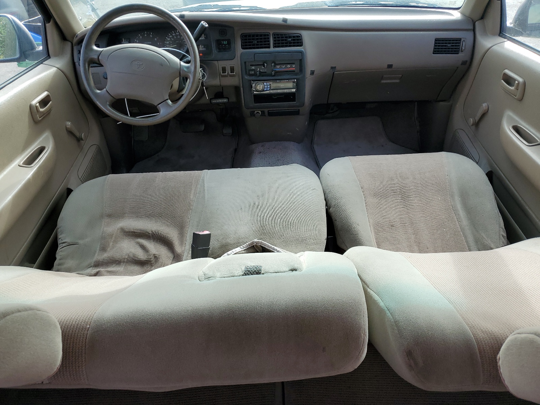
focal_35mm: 26
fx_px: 406
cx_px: 270
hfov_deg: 67.3
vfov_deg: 53.1
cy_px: 202
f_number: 1.5
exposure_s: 1/455
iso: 50
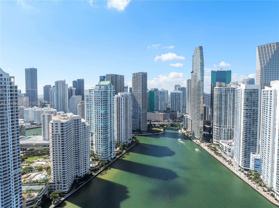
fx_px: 193
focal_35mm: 24
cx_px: 140
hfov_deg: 71.6
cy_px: 104
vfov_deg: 56.7
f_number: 2.8
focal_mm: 12.29
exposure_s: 1/2000
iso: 110
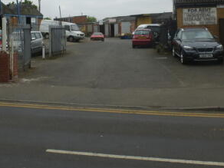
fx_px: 311
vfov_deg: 29.0
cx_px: 100
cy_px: 16
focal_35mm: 48
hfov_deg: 39.6
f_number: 4
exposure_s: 1/800
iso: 100
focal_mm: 4.3
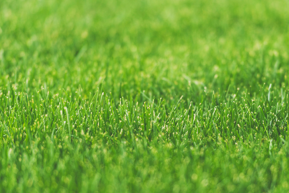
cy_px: 124
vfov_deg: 4.6
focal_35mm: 299
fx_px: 2401
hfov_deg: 6.9
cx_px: 183
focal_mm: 200
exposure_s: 1/250
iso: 250
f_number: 2.8
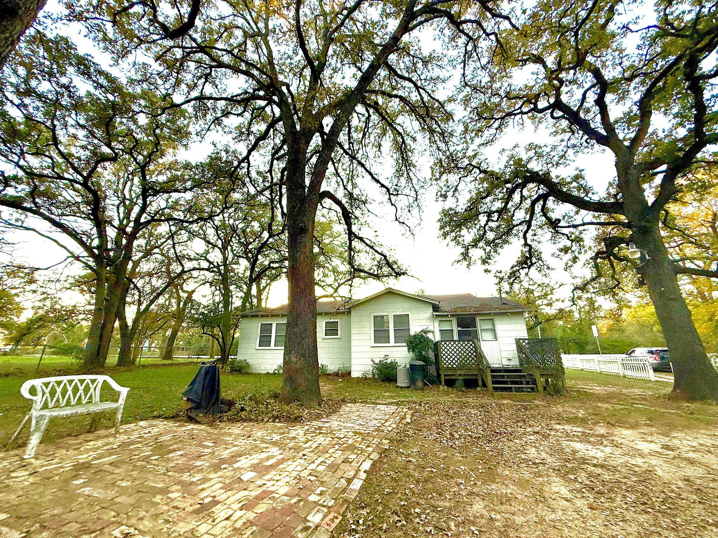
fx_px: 290
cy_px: 269
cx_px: 359
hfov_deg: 102.1
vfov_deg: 85.7
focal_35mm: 14
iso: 50
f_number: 2.2
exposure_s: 1/140
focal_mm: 2.22
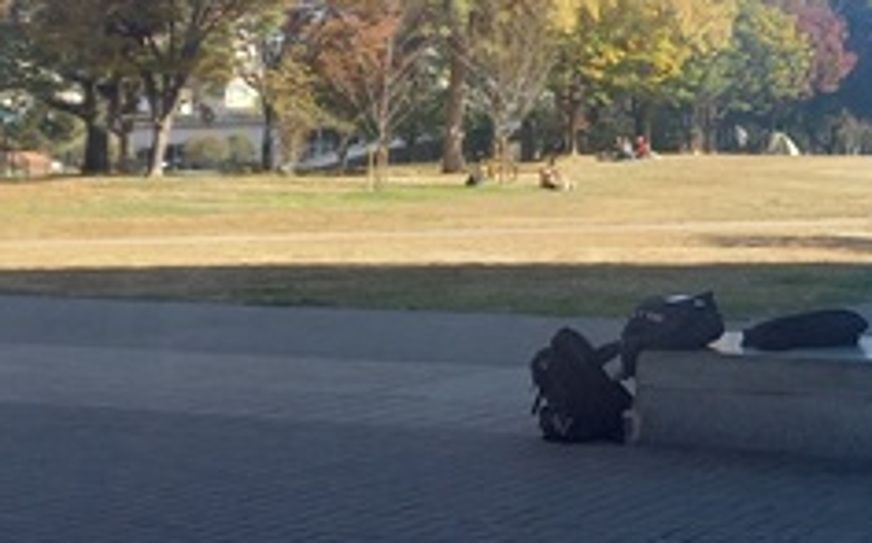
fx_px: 1709
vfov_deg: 17.8
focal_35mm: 72
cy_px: 44
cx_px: 927
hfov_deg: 26.6
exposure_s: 1/471
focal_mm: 4.65
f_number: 1.8
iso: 50
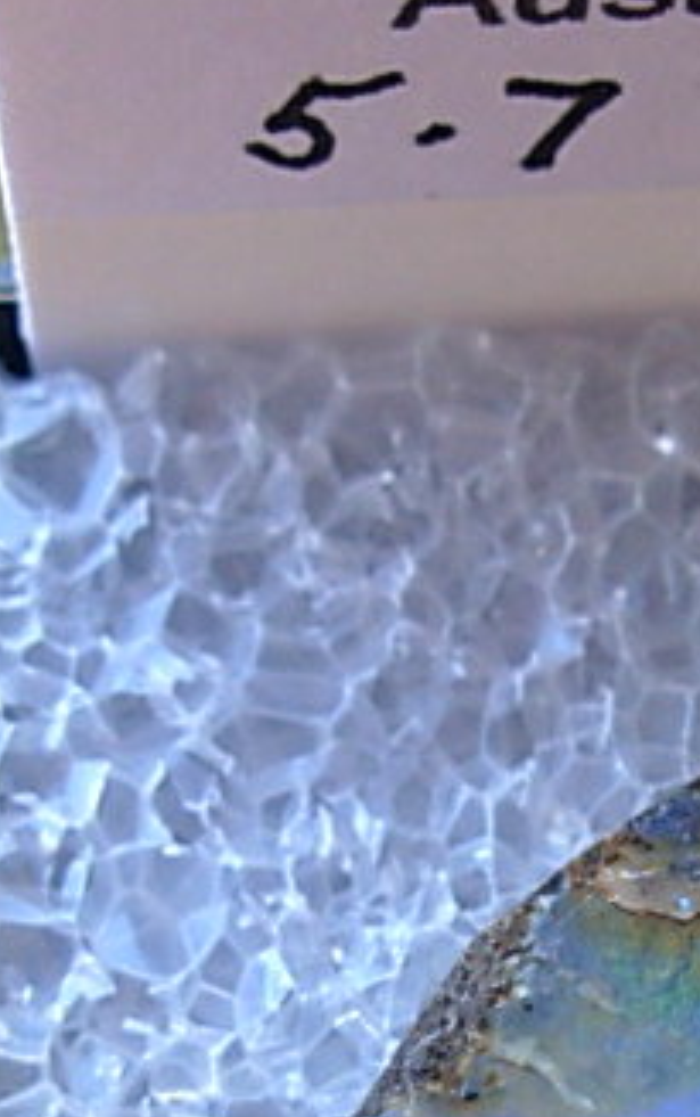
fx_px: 3838
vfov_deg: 16.4
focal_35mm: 126
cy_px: 946
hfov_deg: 10.4
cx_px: 669
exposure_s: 1/124
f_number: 2.9
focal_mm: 6.3
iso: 50
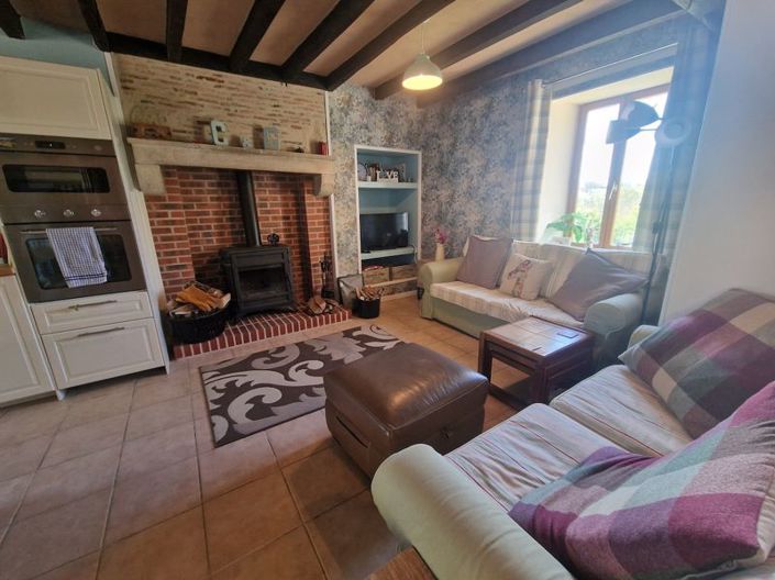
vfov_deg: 89.9
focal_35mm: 13
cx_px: 388
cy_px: 290
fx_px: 291
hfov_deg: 106.2
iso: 200
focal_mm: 2.2
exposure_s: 1/50
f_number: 2.2
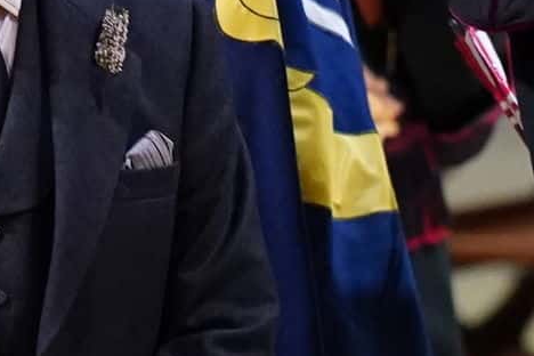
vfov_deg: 1.1
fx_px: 18095
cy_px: 479
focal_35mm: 1220
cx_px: -25
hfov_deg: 1.7
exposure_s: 1/100
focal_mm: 163
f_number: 2.8
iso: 4000
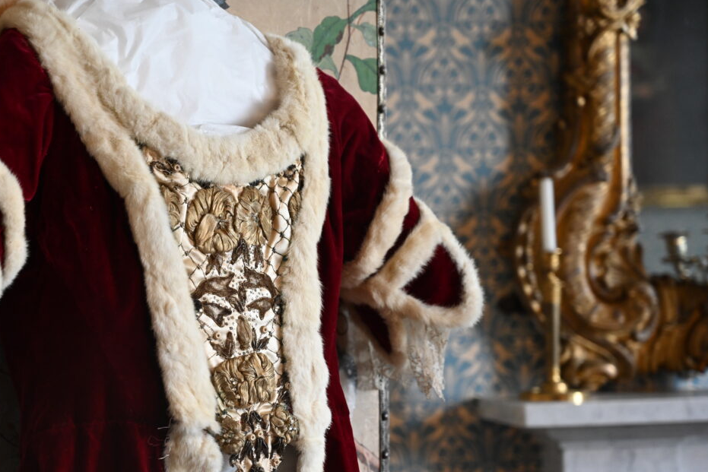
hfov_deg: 22.1
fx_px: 1809
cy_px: 302
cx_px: 247
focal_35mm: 92
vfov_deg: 14.9
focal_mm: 70
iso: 1600
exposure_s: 1/125
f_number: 4
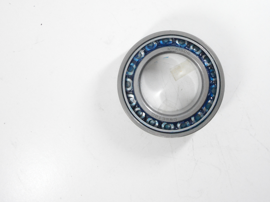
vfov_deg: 25.4
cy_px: 53
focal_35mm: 57
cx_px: 143
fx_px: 445
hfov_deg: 33.8
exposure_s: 1/100
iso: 3200
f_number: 8
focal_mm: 22
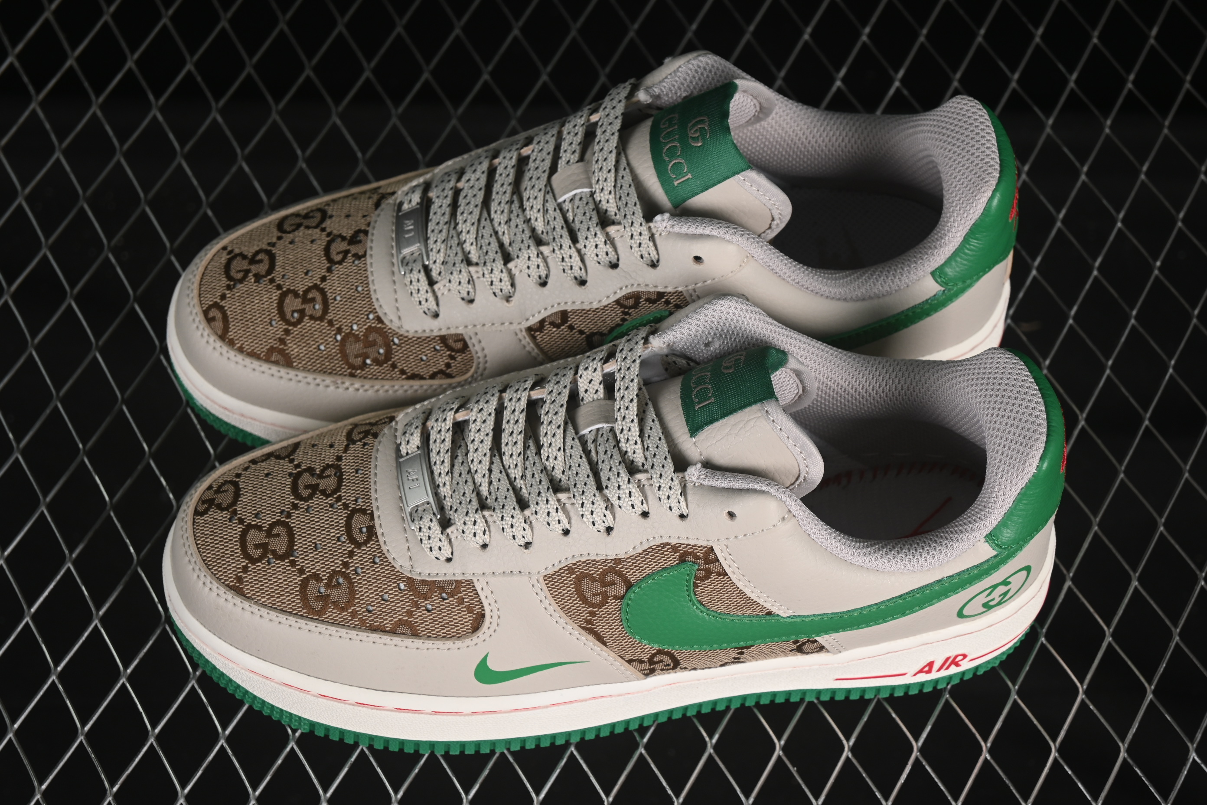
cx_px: 604
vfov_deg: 18.2
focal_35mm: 75
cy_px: 402
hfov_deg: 27.0
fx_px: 2514
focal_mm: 50
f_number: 7.1
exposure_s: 1/60
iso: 160
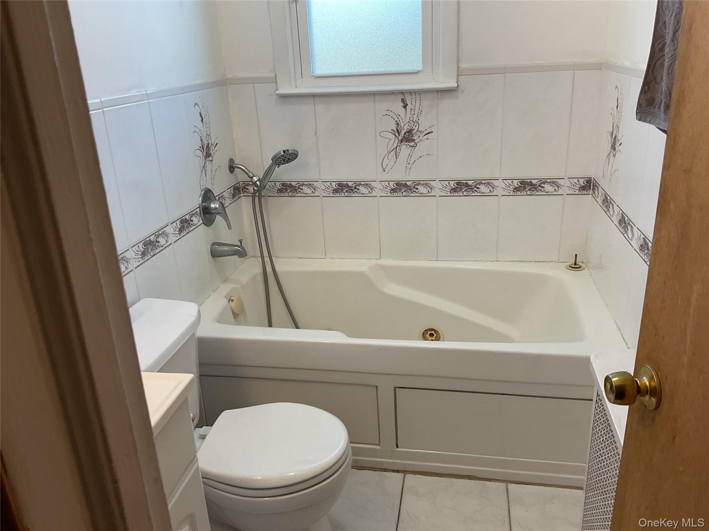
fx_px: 594
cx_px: 354
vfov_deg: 48.2
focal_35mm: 29
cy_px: 266
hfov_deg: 61.7
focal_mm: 3
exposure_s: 1/120
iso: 50
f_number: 1.8
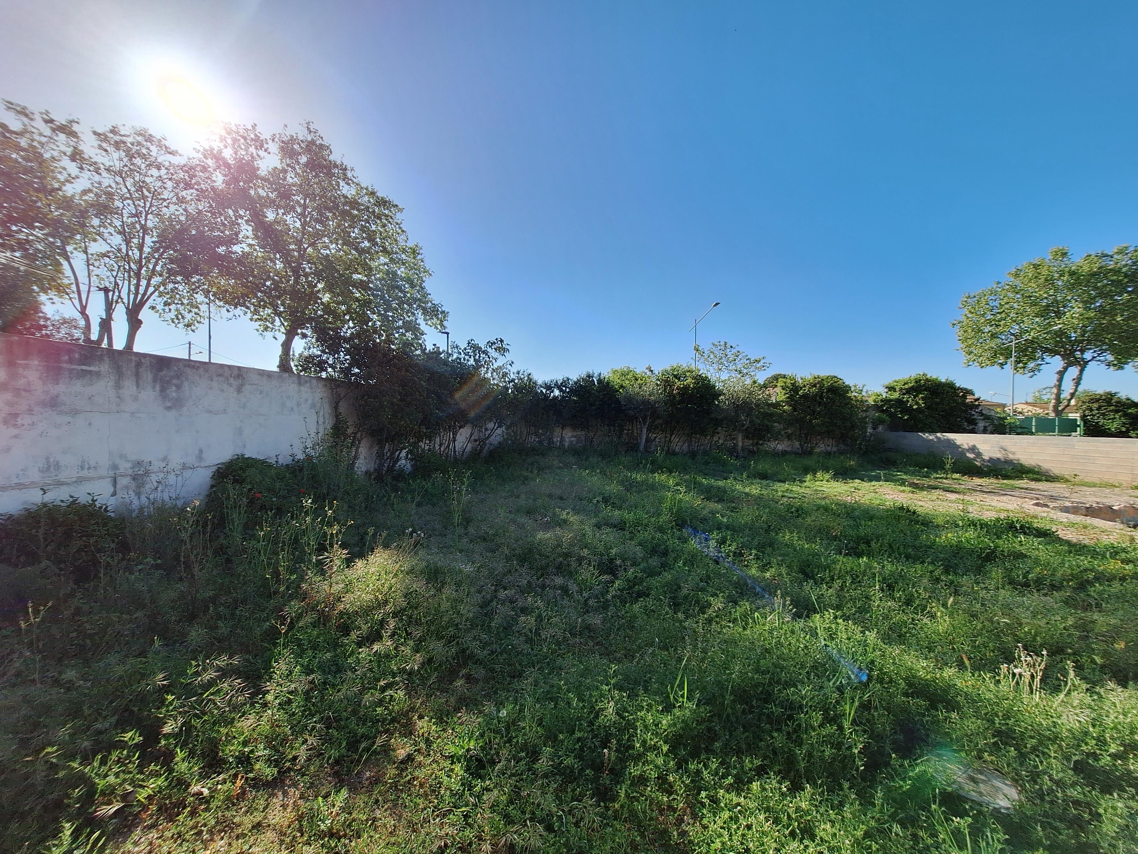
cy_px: 427
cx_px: 569
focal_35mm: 13
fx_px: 427
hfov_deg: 106.2
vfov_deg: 89.9
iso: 40
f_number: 2.2
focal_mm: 1.74
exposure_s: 1/2500
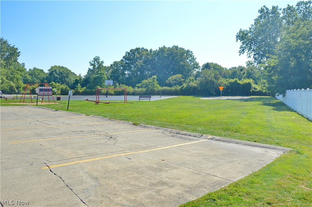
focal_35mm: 27
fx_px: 234
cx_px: 156
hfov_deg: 67.4
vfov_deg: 47.8
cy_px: 104
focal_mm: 18
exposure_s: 1/250
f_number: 8
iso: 100
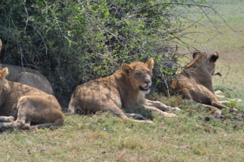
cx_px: 17
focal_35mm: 244
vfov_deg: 5.6
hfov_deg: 8.4
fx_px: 1651
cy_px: 34
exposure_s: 1/250
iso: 180
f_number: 8
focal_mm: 85
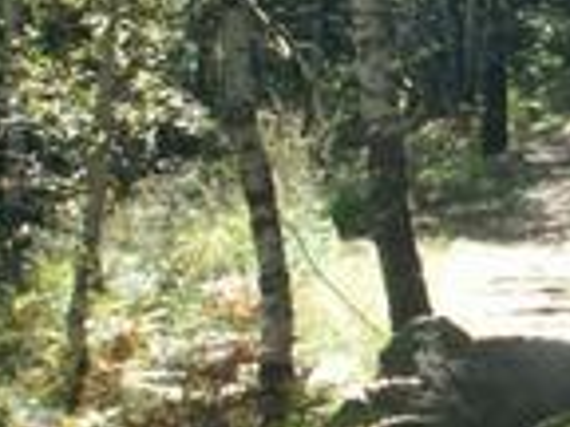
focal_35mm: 156
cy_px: 178
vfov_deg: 9.5
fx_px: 2569
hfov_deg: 12.4
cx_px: 645
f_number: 7.1
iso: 50
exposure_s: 1/25
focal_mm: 5.86
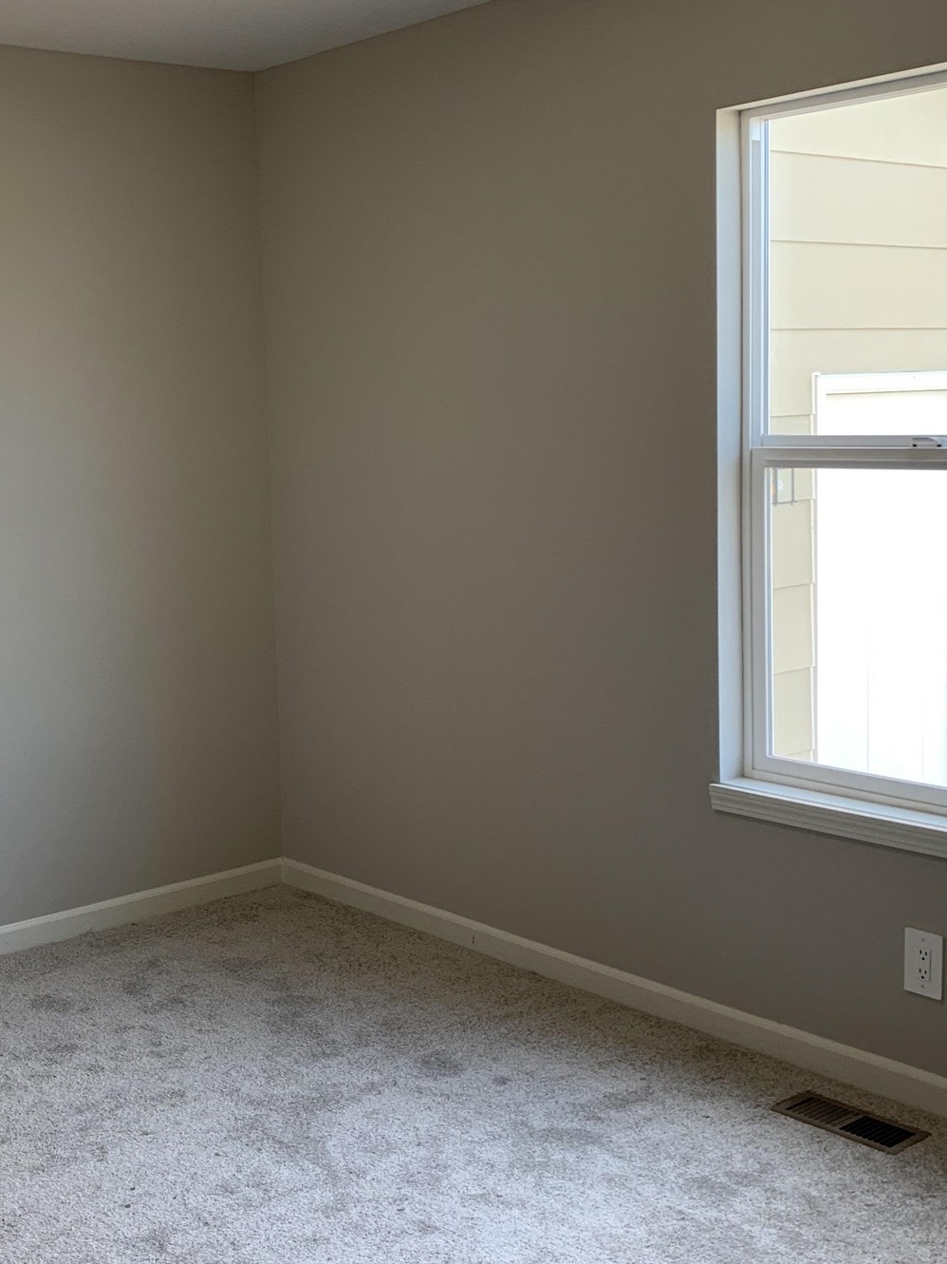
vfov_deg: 42.0
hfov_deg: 31.8
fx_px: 1642
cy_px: 581
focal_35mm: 45
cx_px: 295
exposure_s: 1/109
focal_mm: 4.25
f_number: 1.8
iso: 100
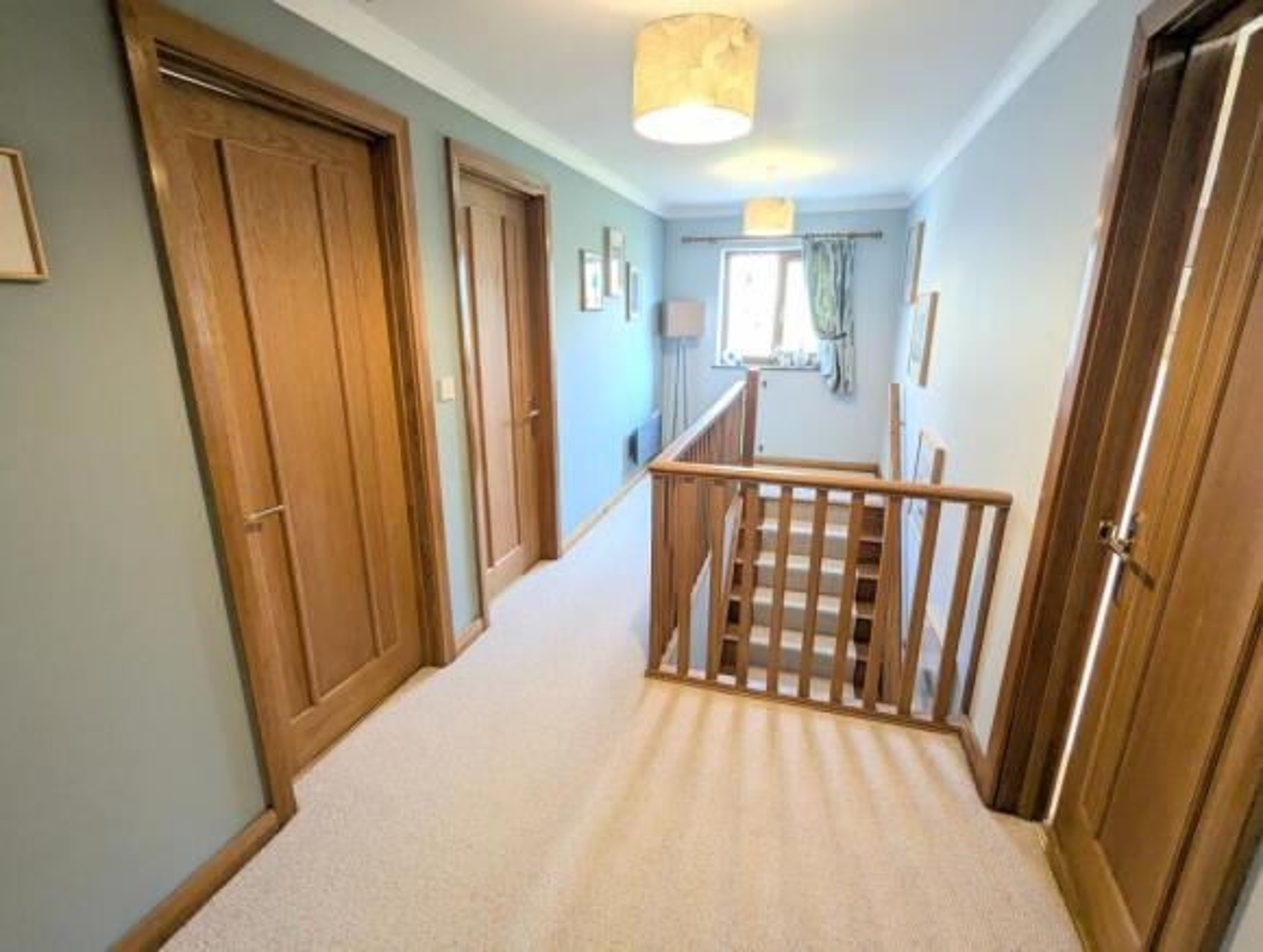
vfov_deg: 78.3
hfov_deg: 94.4
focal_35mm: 16
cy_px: 476
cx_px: 632
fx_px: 585
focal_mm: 2.35
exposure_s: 1/40
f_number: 2.2
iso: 263
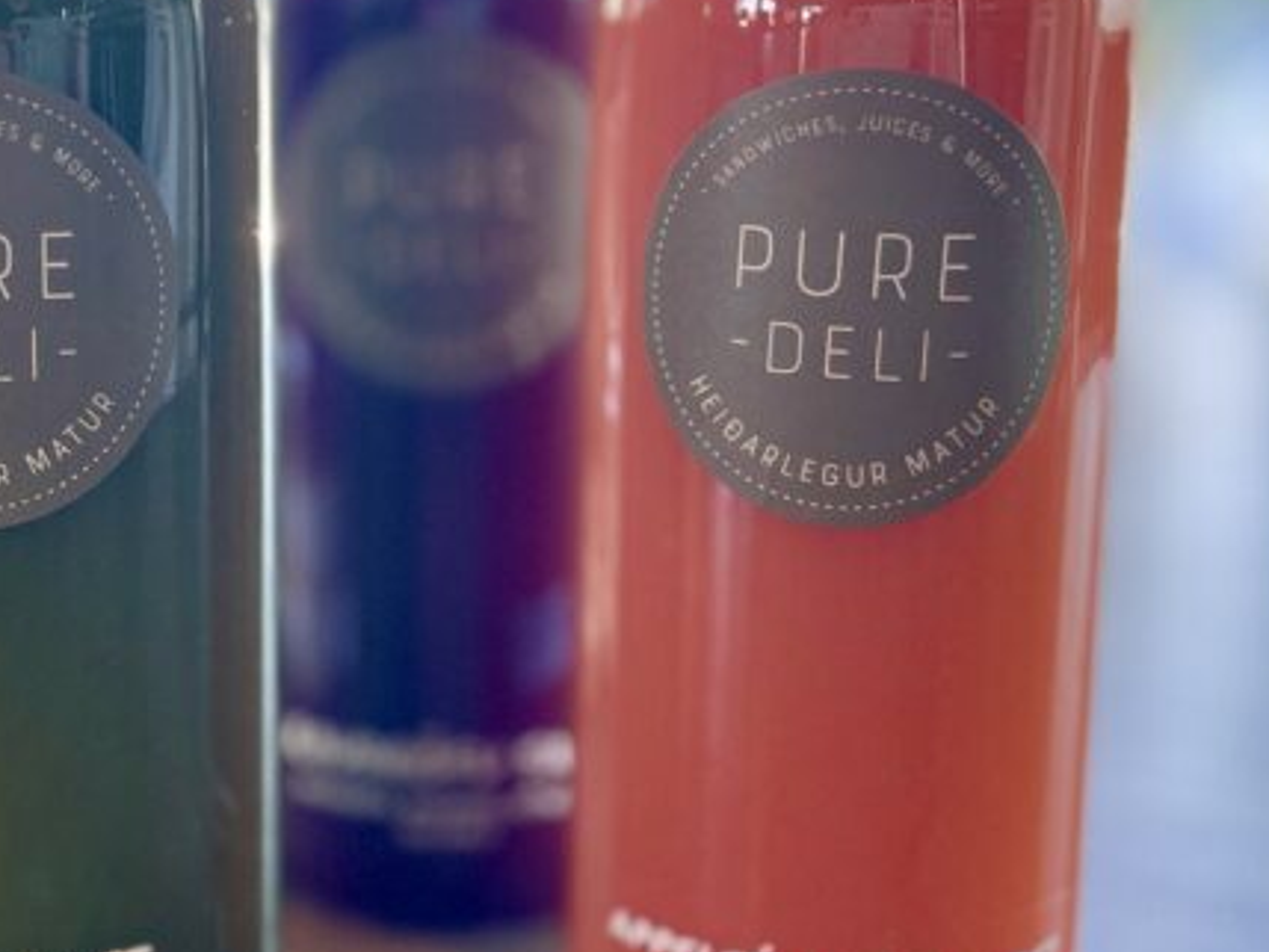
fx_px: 2274
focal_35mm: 62
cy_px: 381
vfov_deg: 23.6
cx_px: 124
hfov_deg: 29.9
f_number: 1.6
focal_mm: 4.2
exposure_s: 1/121
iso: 100
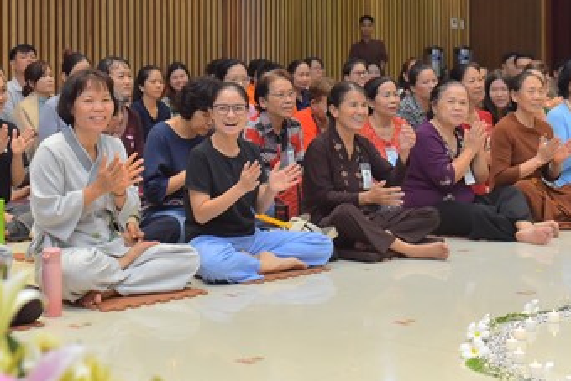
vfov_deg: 15.8
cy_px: 58
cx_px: 195
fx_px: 1365
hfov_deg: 23.5
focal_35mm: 86
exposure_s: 1/160
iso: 1250
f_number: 4
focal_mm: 45
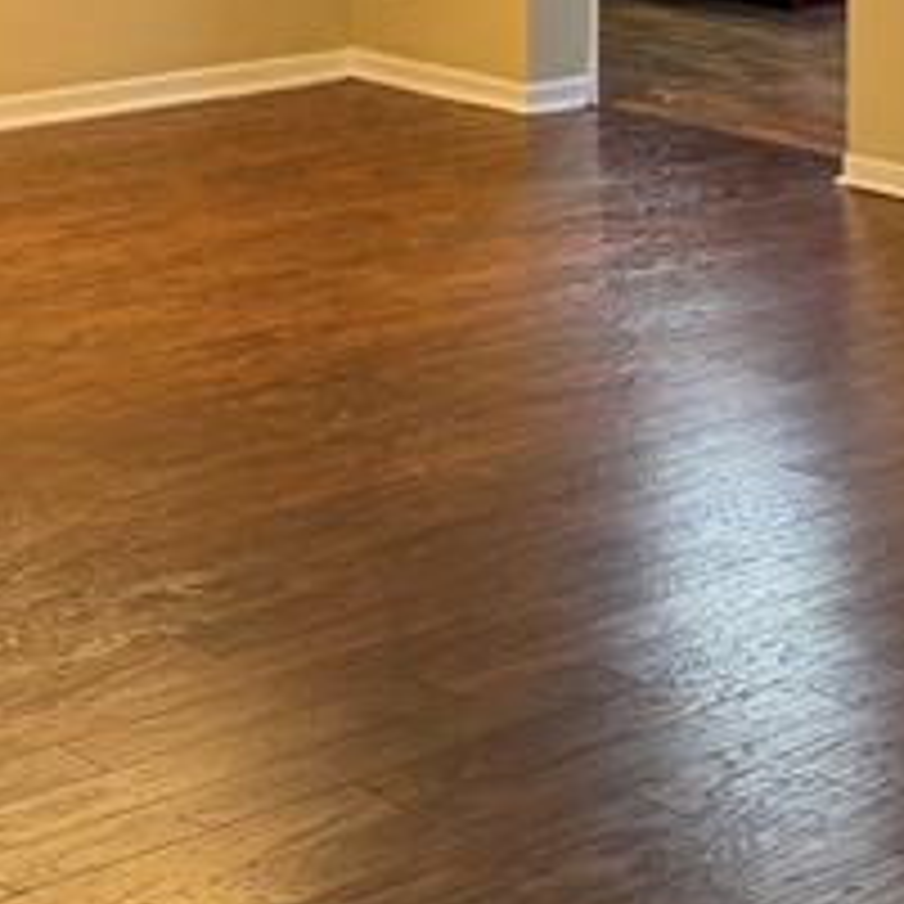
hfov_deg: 16.0
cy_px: -265
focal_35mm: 108
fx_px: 3191
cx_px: 706
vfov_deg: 15.4
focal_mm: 6.76
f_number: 1.78
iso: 200
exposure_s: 1/76
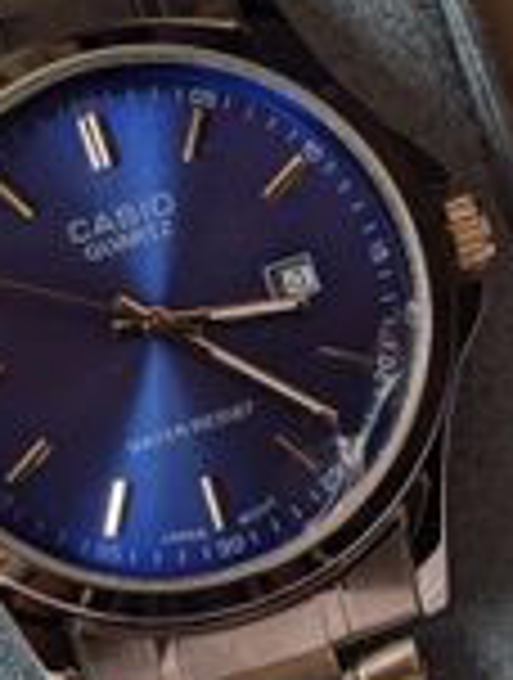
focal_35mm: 127
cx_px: 223
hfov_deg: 11.7
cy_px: 414
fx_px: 2499
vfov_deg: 15.5
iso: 47
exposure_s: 1/150
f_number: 1.85
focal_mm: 6.81
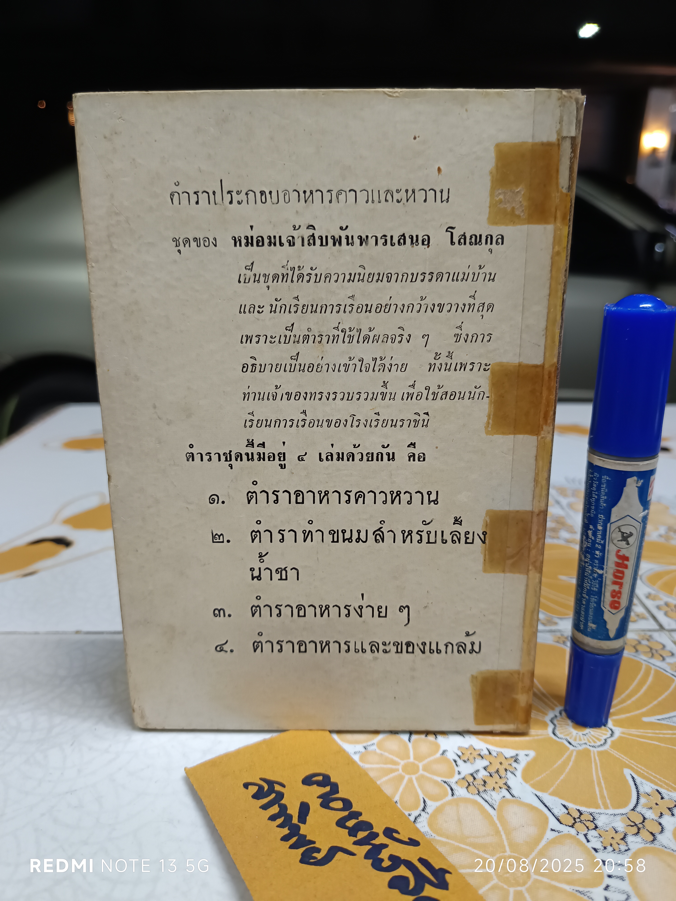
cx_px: 338
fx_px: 625
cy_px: 450
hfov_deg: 56.8
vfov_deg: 71.6
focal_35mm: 24
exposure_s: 1/25
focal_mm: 5.31
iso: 1027
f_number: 1.7
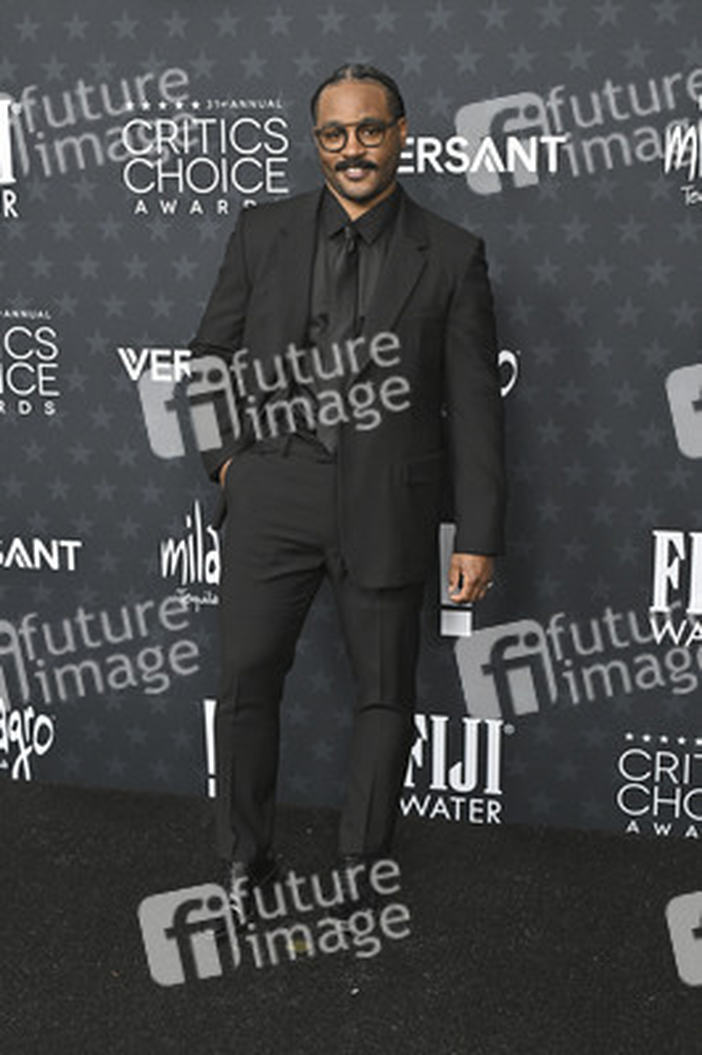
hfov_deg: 34.2
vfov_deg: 49.6
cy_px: 528
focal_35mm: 39
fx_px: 1143
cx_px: 351
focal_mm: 39
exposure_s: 1/320
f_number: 5
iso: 1250
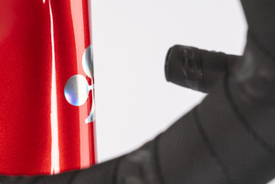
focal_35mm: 149
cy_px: 22
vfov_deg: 9.2
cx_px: 51
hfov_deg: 13.7
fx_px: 1139
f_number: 16
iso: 100
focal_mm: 70
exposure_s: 1/160
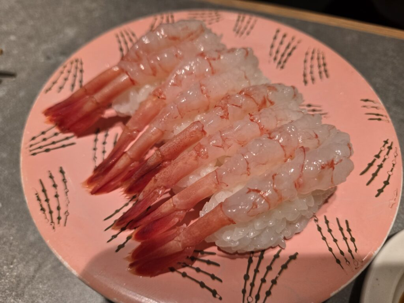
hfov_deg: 73.9
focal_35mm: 23
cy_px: 152
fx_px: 268
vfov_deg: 58.9
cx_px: 202
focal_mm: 5.4
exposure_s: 1/508
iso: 100
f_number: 1.8
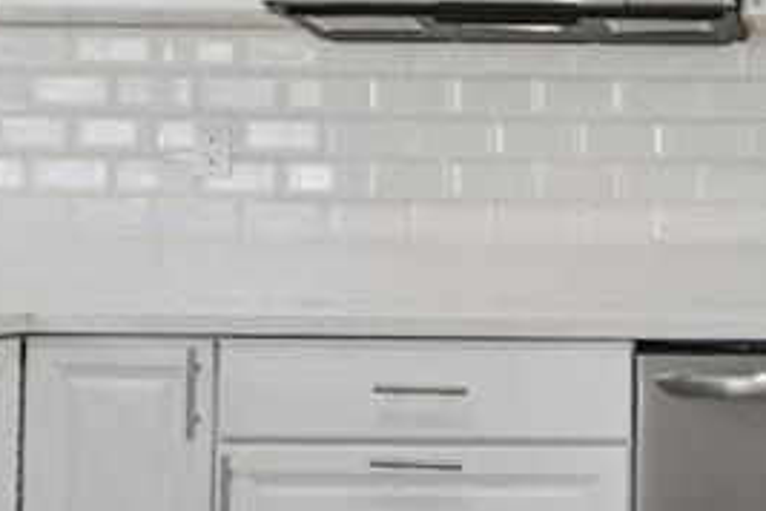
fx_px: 2043
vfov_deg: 14.3
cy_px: 258
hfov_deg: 20.1
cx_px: 875
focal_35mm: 96
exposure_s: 1/30
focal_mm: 16
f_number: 9
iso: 250
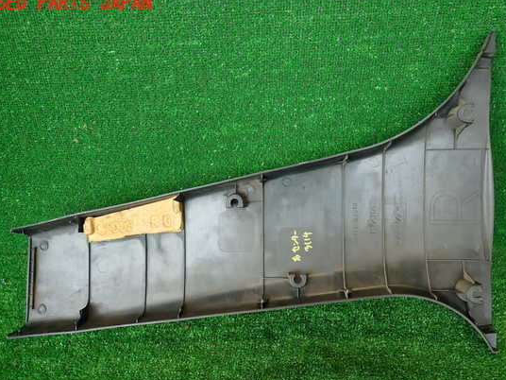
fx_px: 409
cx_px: 263
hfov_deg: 63.4
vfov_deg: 49.7
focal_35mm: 28
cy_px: 204
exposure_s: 1/60
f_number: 2
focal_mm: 4.5
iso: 125
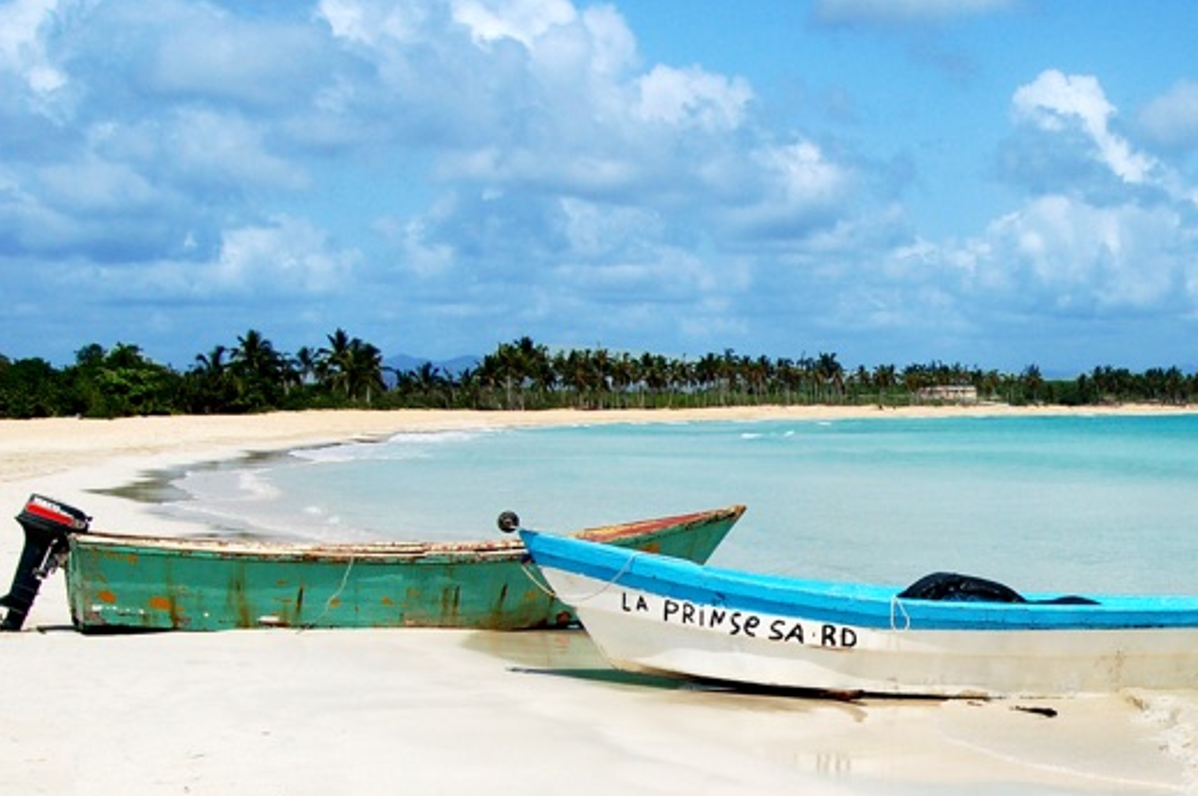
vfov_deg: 25.6
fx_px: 1729
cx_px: 1006
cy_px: 608
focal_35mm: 52
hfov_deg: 36.5
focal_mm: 18
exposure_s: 1/320
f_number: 9
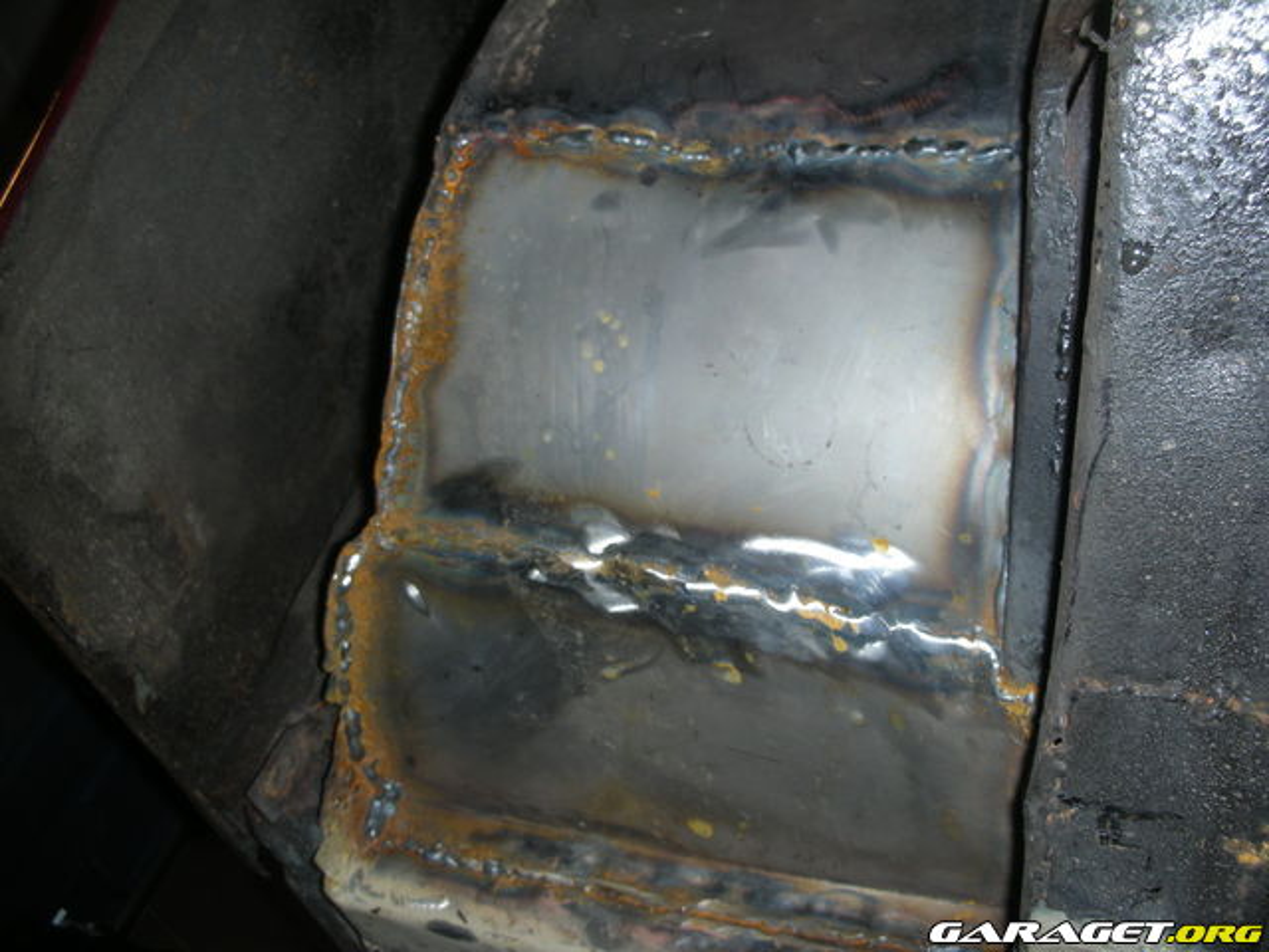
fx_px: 1283
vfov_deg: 40.7
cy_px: 476
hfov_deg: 52.6
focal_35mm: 35
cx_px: 634
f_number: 2.8
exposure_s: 1/60
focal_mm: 5.8
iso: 50
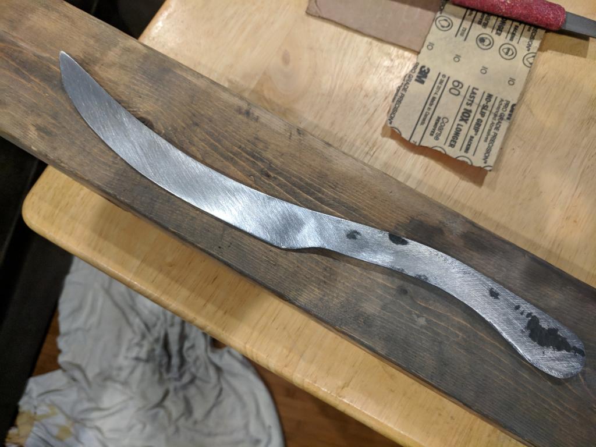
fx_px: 448
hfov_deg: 67.3
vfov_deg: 53.1
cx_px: 298
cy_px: 224
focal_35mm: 26
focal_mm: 4.67
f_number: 2
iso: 524
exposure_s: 1/40
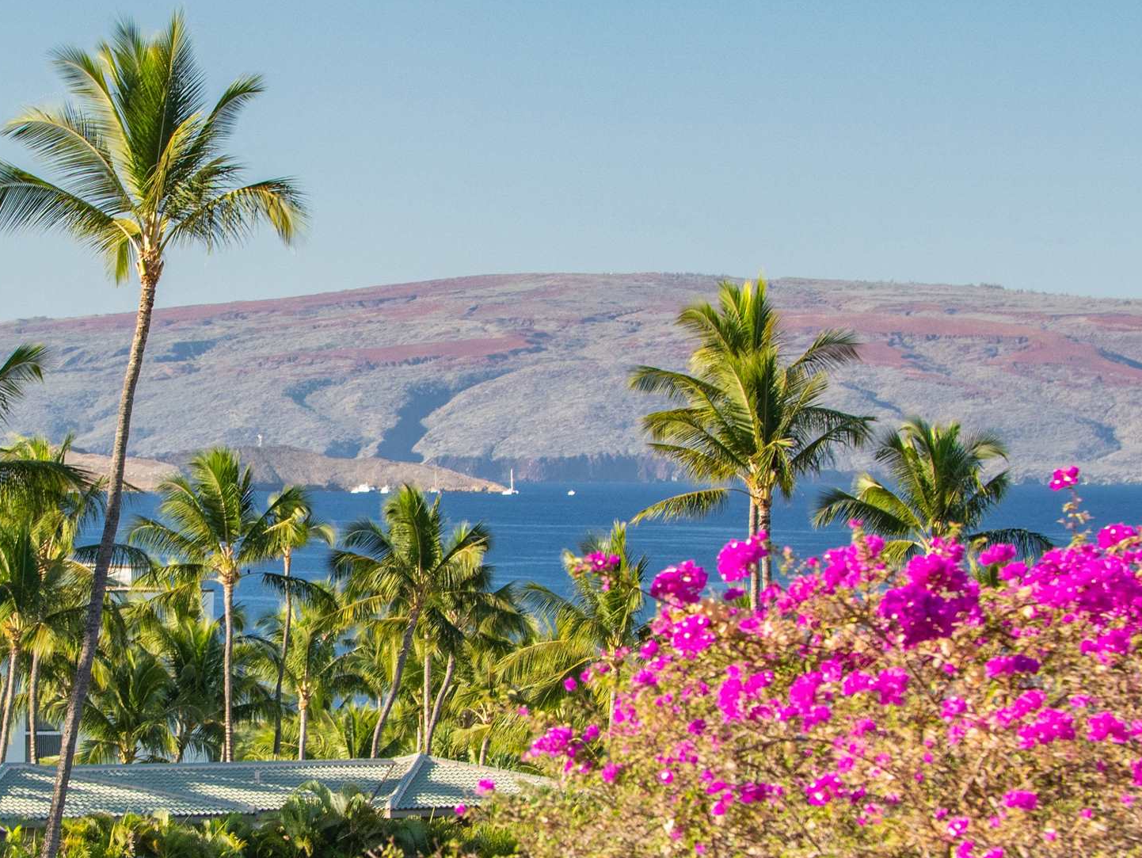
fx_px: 9407
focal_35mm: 285
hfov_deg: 6.9
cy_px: 618
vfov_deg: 5.2
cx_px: 228
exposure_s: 1/250
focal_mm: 67
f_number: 5.6
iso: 400
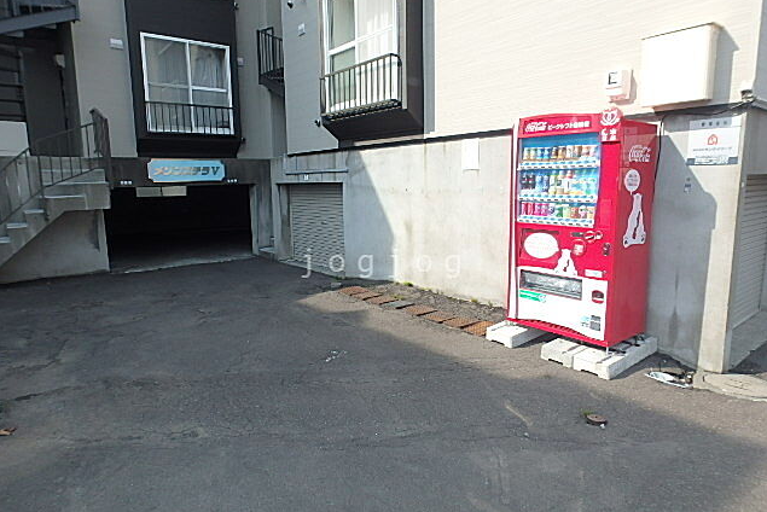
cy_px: 263
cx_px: 384
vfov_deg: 57.3
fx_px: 469
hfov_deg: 78.6
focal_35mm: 22
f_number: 3.5
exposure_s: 1/400
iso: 125
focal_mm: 3.7
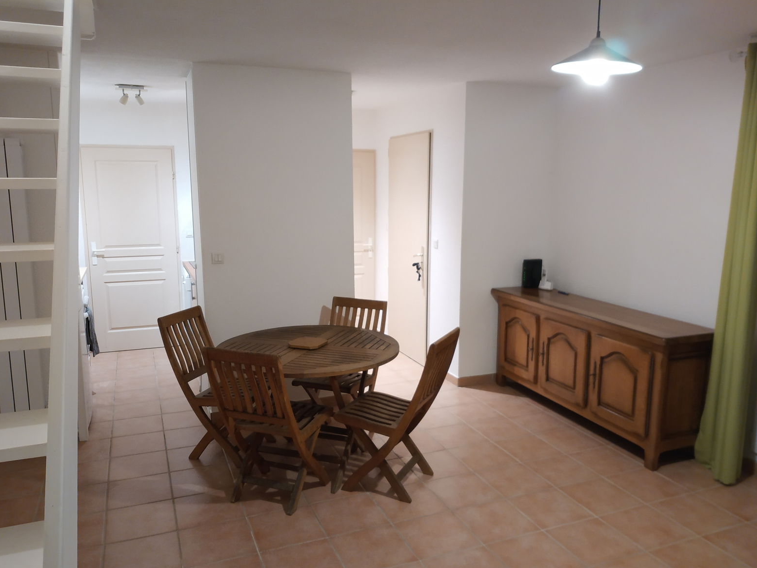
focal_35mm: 33
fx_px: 722
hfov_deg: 55.4
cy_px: 292
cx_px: 381
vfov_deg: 42.9
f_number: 2
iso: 739
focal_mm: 4.5
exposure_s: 1/17
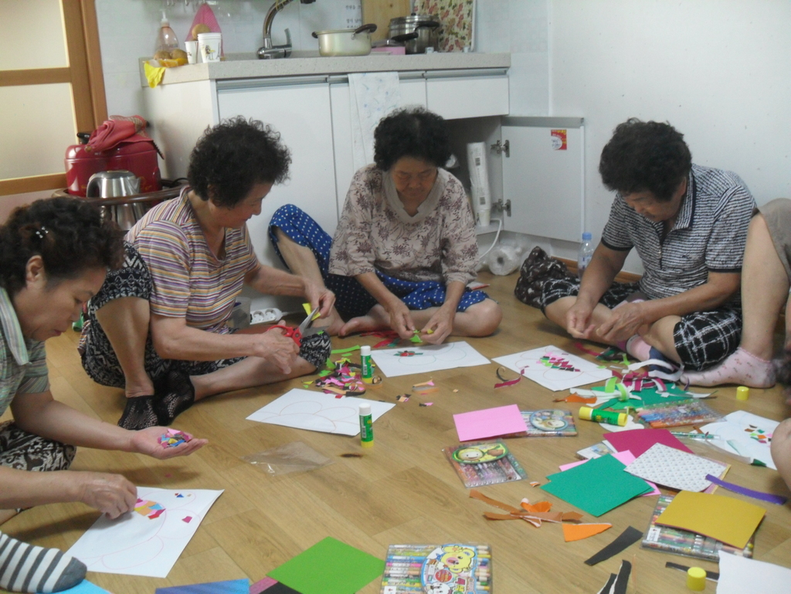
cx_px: 396
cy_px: 297
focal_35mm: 35
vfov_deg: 40.7
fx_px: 800
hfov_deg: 52.6
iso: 200
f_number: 2.8
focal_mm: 6.2
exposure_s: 1/30
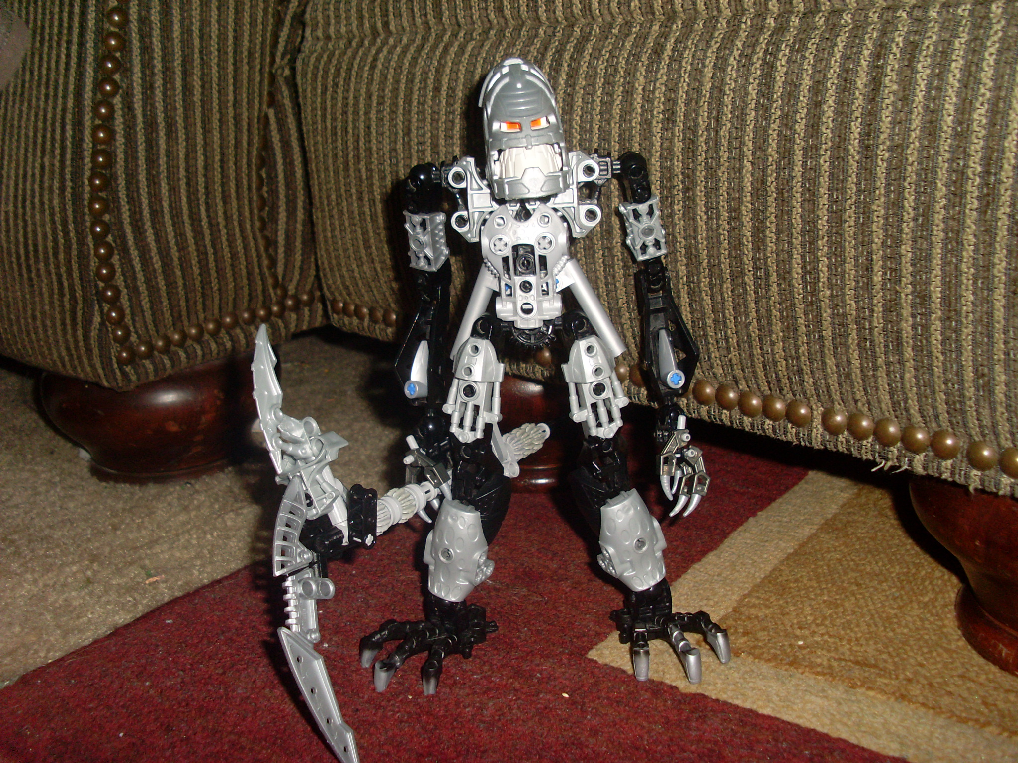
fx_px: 1118
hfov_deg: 49.0
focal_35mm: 38
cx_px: 509
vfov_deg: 37.7
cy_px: 382
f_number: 7.7
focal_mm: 6.3
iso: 100
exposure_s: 1/45
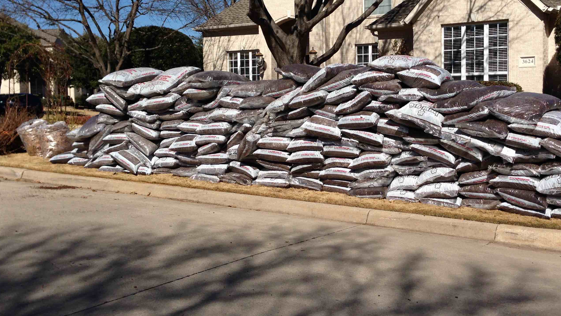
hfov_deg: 44.6
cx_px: 296
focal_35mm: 46
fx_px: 684
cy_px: 136
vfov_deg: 25.9
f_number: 2.4
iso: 50
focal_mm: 4.12
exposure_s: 1/2857
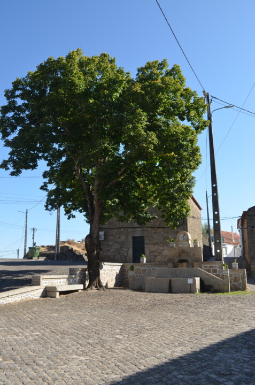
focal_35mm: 30
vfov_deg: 62.0
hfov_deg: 43.4
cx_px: 128
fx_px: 320
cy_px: 192
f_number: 7.1
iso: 100
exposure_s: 1/200
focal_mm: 20
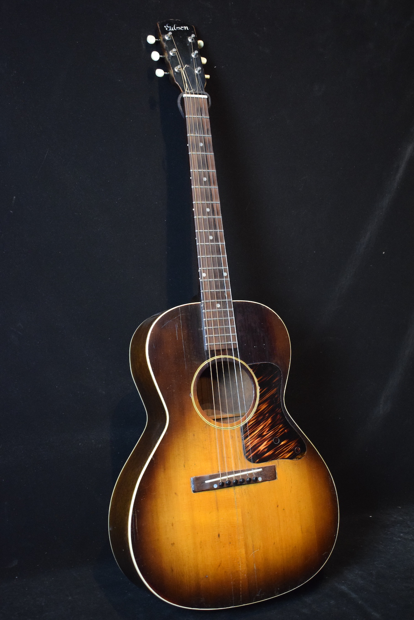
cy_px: 310
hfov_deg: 28.9
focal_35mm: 46
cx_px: 207
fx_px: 802
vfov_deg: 42.3
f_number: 4.2
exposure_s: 1/30
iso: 2800
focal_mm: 31
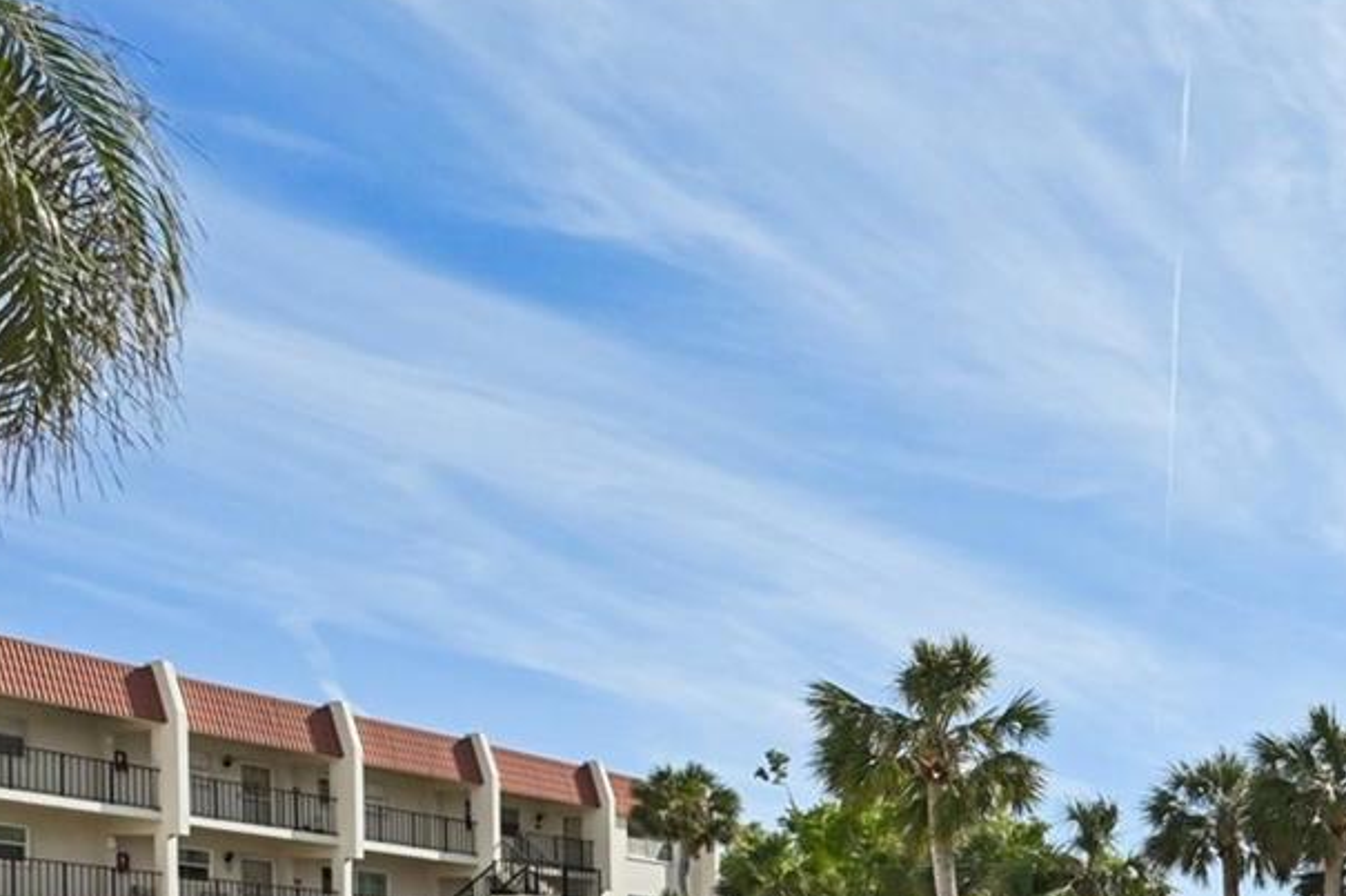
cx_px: 1718
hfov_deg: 36.1
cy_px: 1079
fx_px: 1383
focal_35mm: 37
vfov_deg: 30.4
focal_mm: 14
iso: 400
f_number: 8
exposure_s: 1/2500
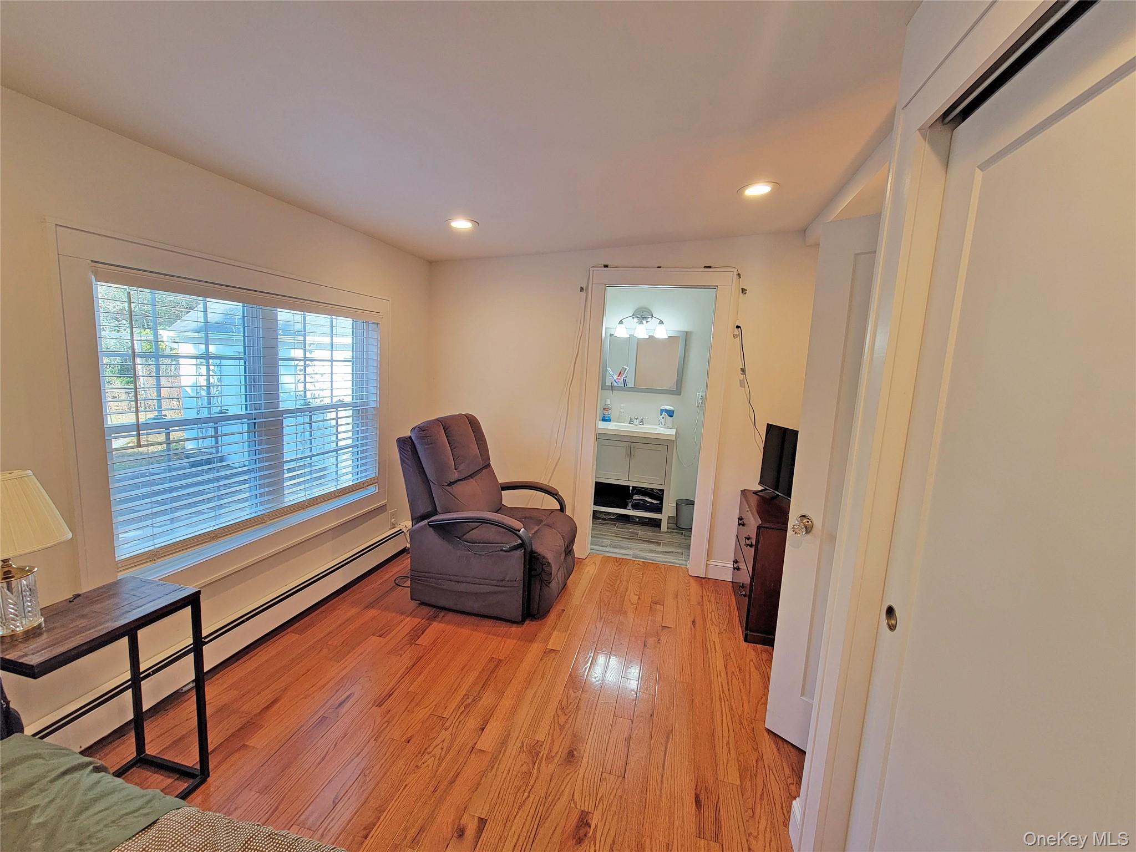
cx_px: 568
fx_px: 427
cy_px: 426
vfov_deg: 89.9
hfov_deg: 106.2
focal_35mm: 13
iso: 100
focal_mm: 2.2
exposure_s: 1/60
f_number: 2.2
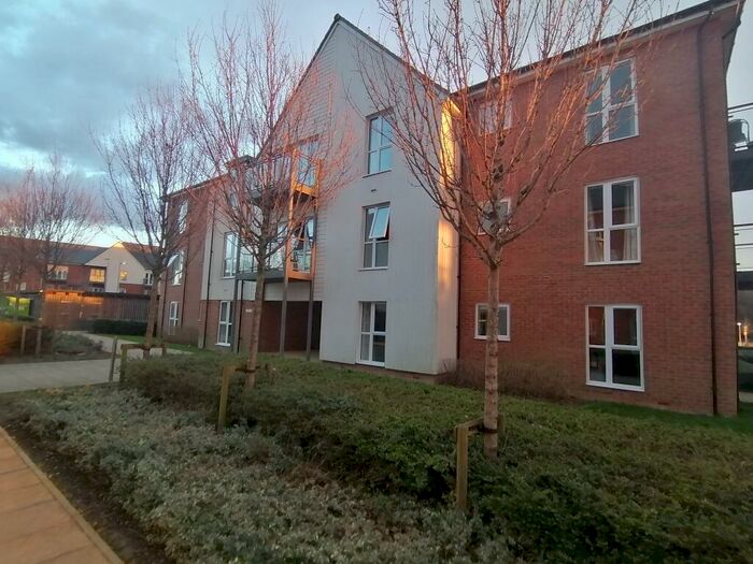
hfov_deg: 91.0
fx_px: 370
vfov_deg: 74.7
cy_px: 282
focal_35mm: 17
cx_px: 376
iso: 80
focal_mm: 2.7
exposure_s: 1/50
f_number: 2.4
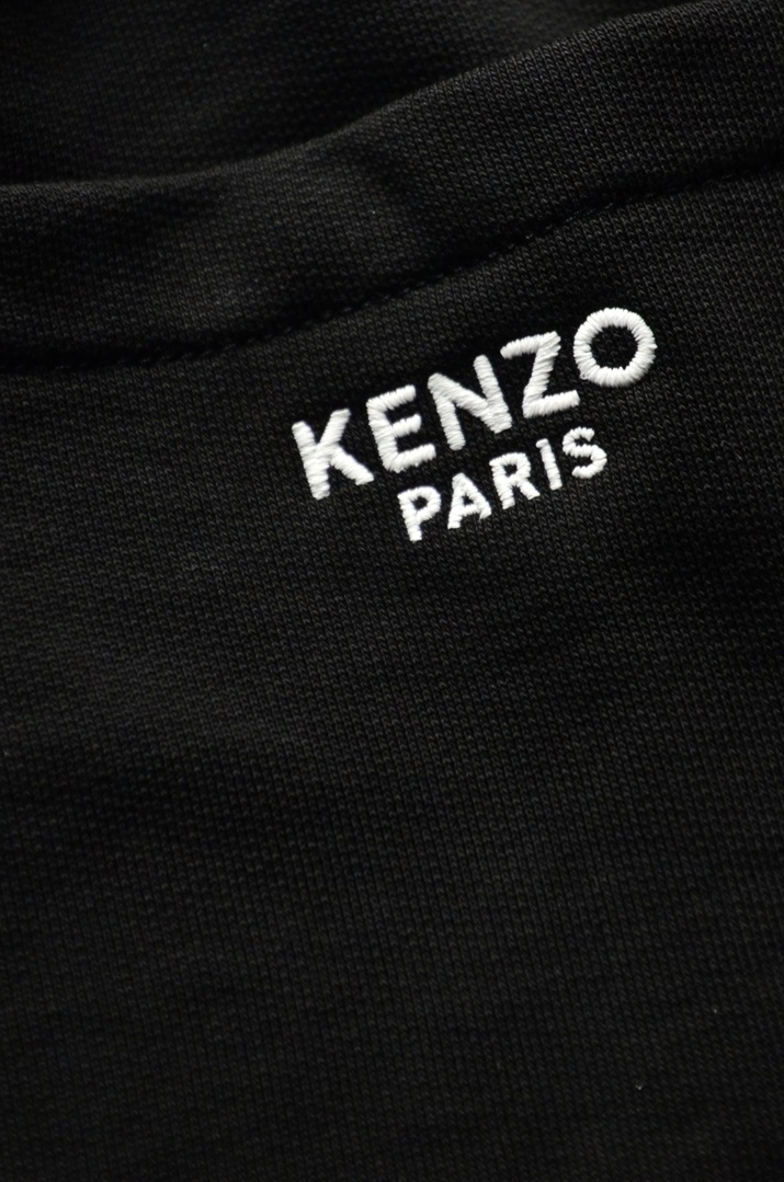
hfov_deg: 10.5
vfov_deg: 15.8
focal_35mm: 130
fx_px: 4264
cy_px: 372
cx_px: 480
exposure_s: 1/100
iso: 1250
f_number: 5
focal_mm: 62
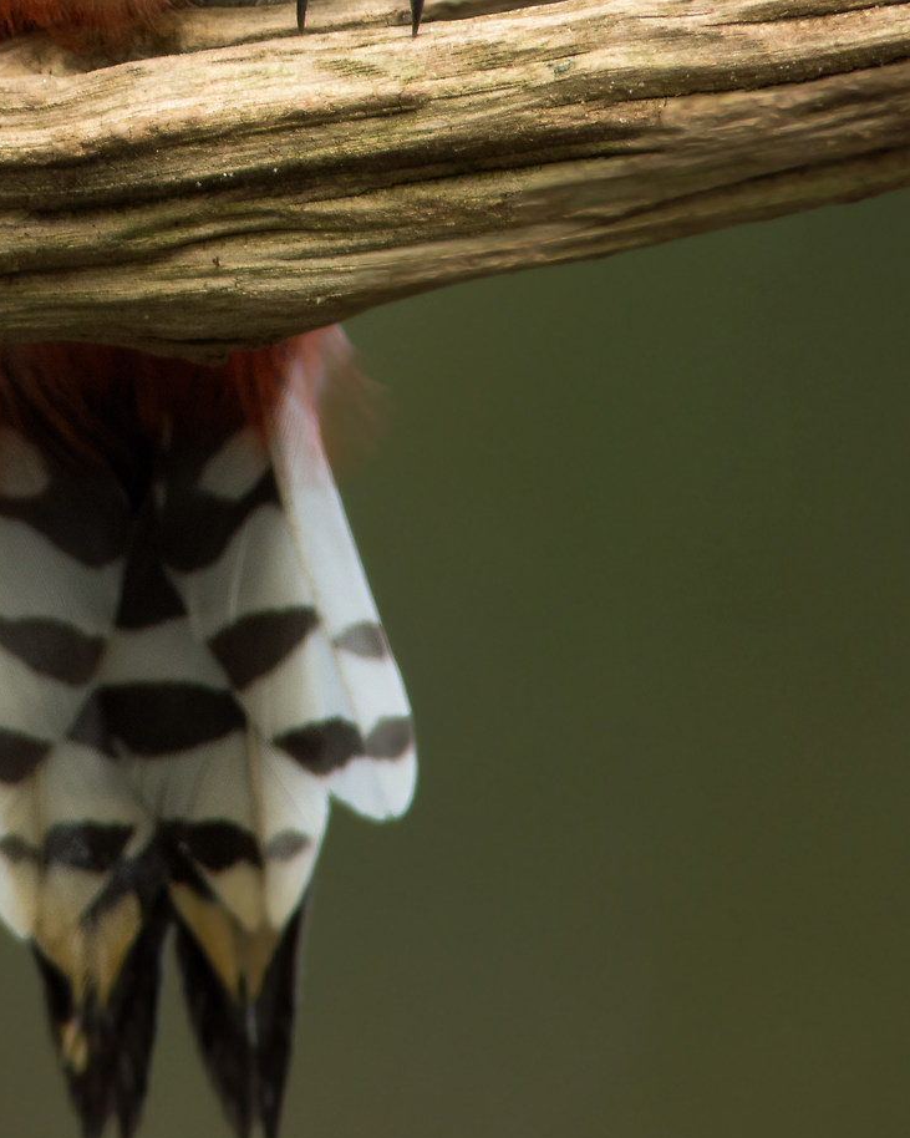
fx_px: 62258
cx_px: -85
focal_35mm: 1849
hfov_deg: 0.8
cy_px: -121
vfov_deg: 1.0
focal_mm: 500
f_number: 8
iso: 400
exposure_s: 1/250
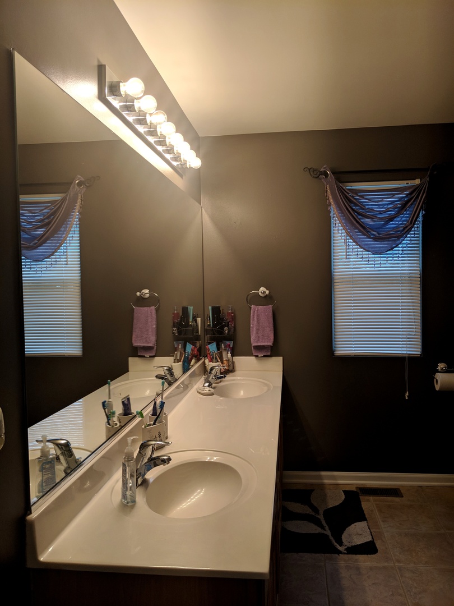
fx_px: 472
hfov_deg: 51.4
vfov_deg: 65.3
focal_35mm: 27
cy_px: 303
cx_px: 227
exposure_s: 1/176
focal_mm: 4.44
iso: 53
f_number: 1.8
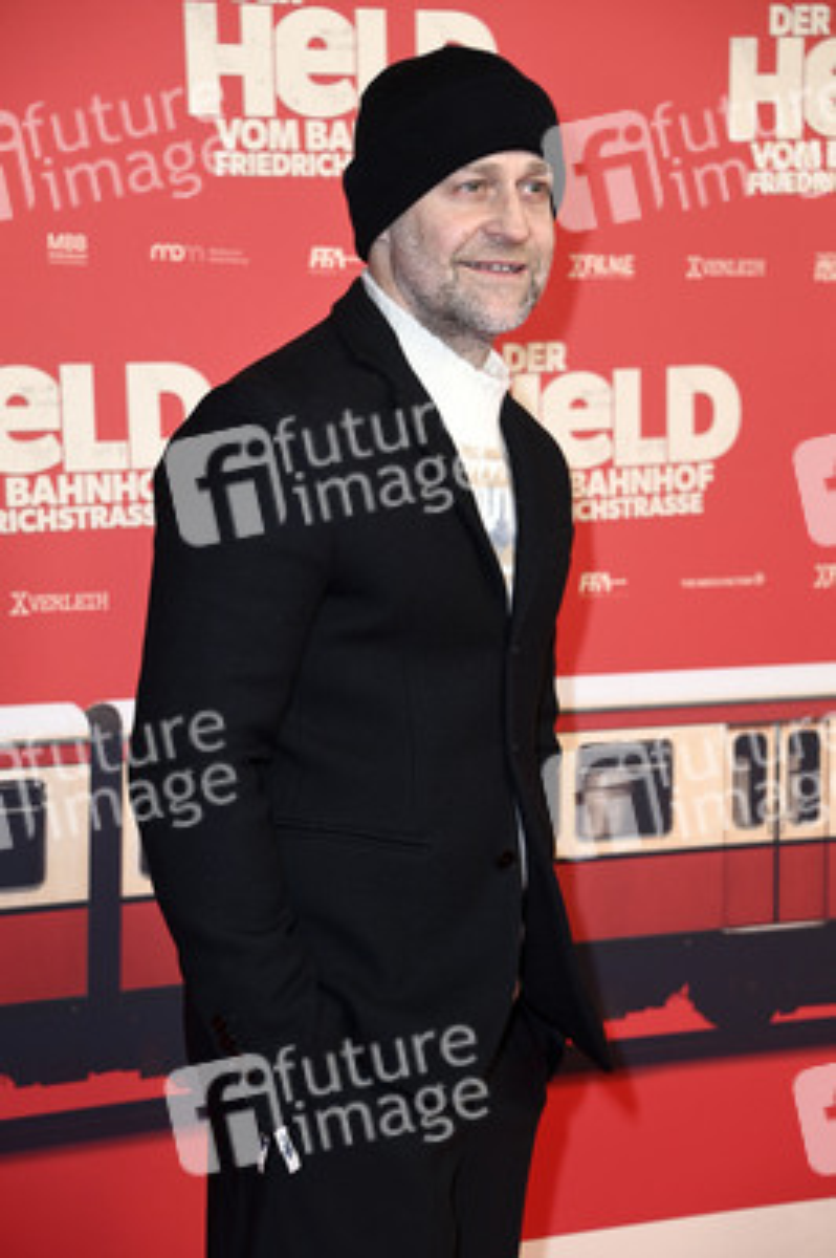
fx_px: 3489
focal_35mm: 100
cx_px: 418
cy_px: 629
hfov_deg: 13.7
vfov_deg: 20.4
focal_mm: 100
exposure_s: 1/200
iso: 640
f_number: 5.6
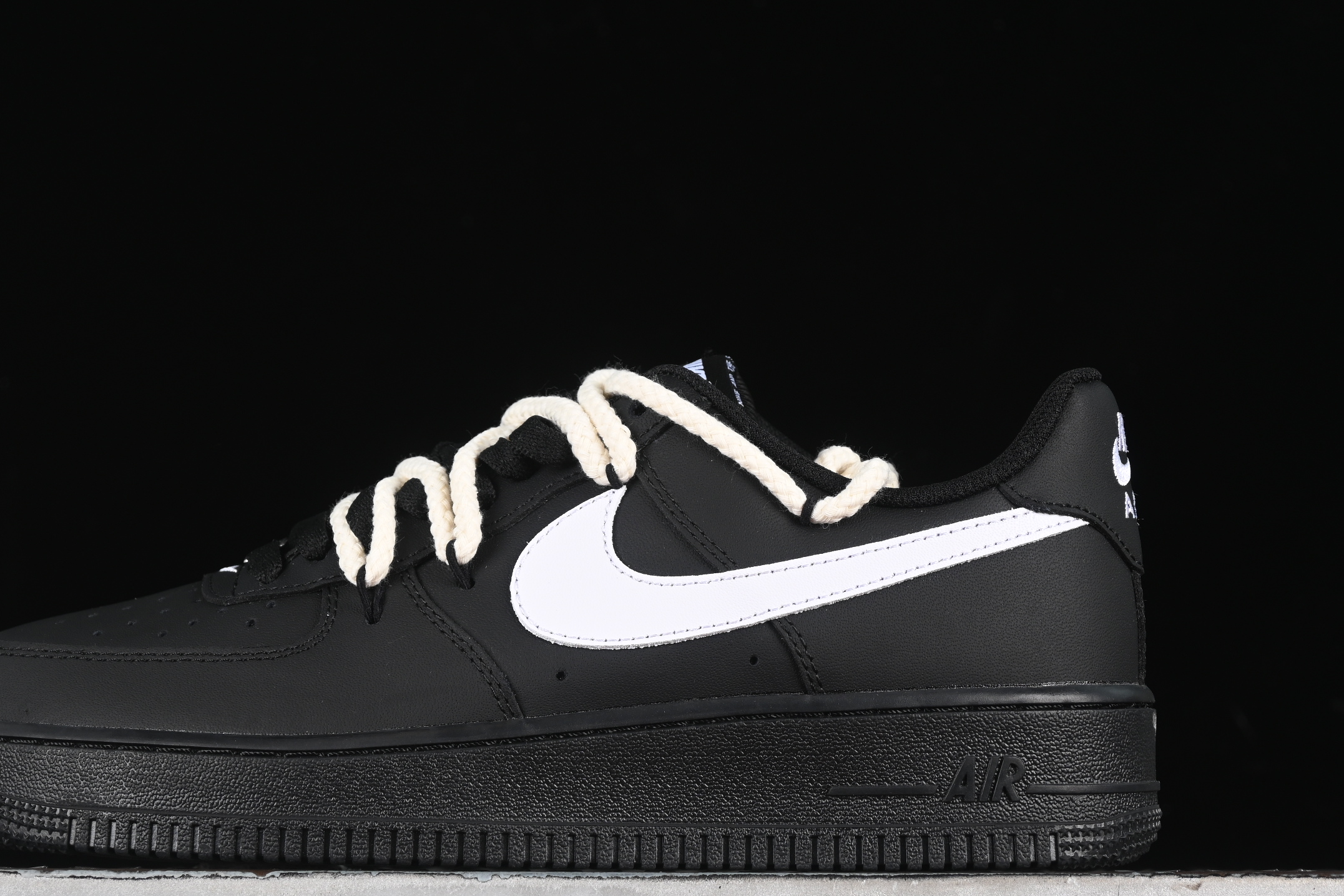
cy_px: 509
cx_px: 546
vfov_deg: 14.1
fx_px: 3621
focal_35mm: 97
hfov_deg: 21.0
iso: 160
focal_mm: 50
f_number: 6.3
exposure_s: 1/50
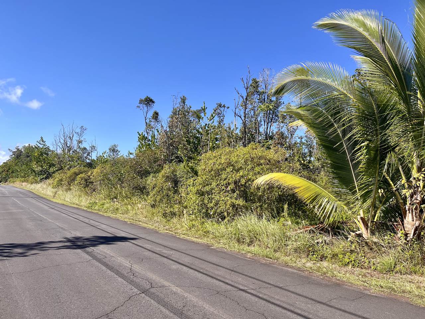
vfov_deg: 53.1
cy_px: 160
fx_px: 319
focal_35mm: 26
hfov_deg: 67.3
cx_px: 212
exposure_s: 1/2463
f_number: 1.6
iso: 50
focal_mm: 5.1
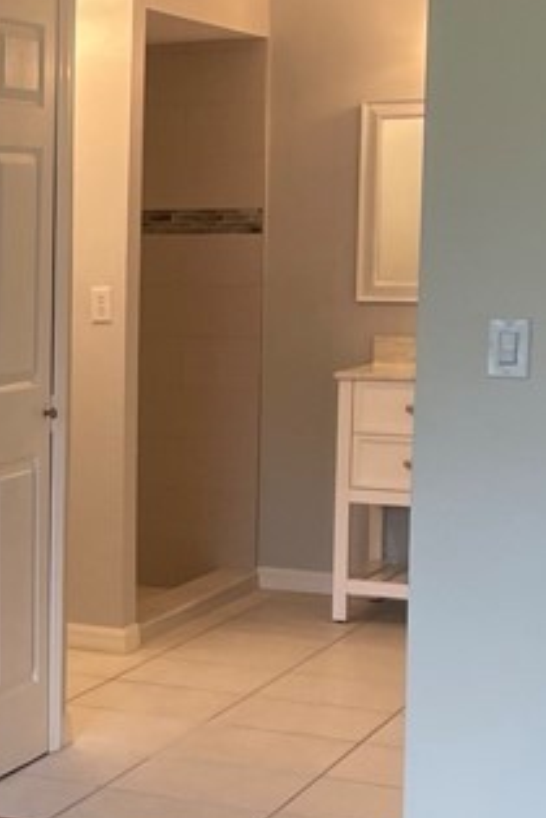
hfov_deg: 13.8
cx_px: -458
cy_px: 436
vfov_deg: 23.1
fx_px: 2002
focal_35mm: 88
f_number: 1.6
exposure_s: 1/120
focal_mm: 4.2
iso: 100
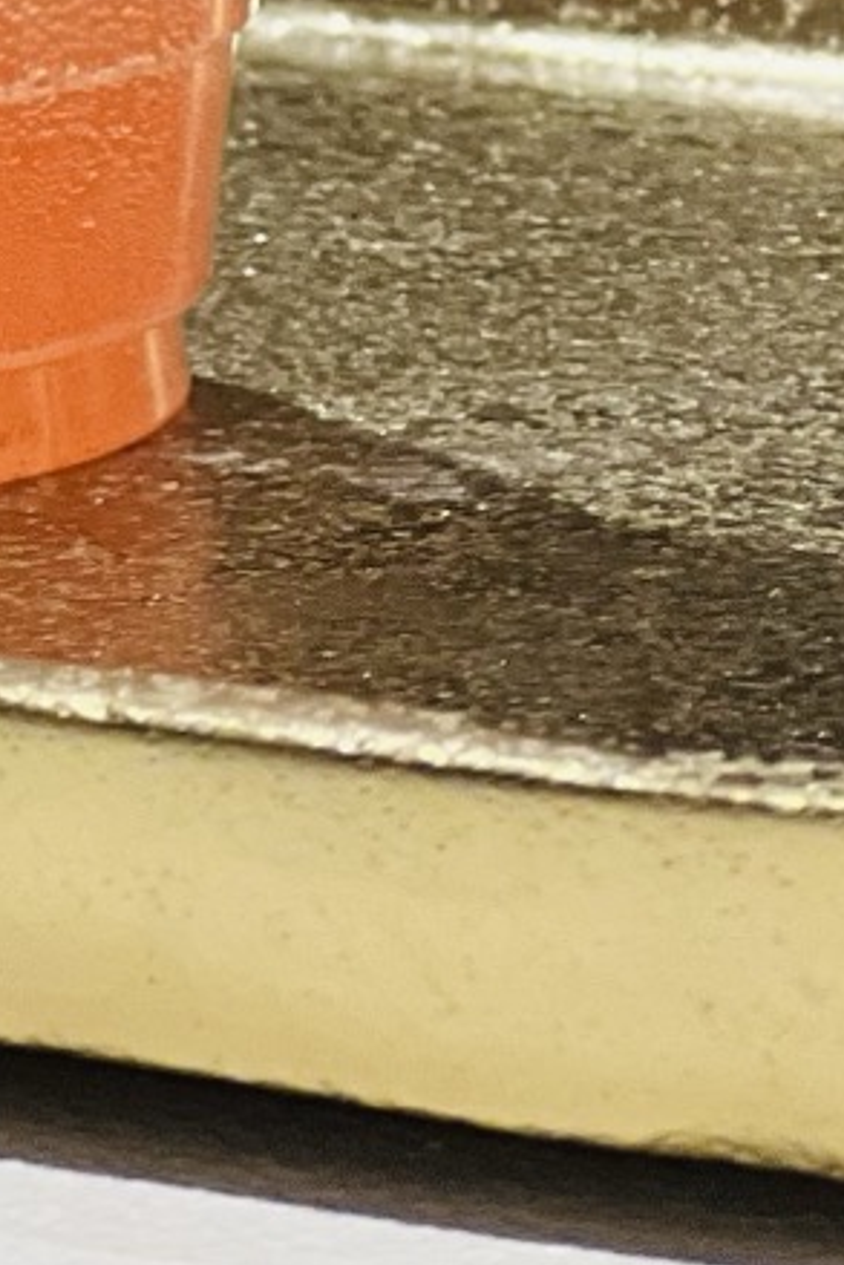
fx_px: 12825
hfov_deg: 3.7
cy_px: -1593
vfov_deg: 5.5
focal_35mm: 365
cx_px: -706
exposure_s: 1/36
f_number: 2.8
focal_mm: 9
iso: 125
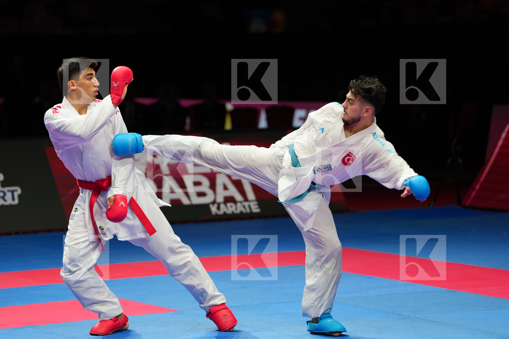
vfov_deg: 9.5
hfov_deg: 14.2
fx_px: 2050
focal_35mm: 145
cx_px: 254
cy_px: 170
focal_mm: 145
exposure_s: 1/1000
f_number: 2.8
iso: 500
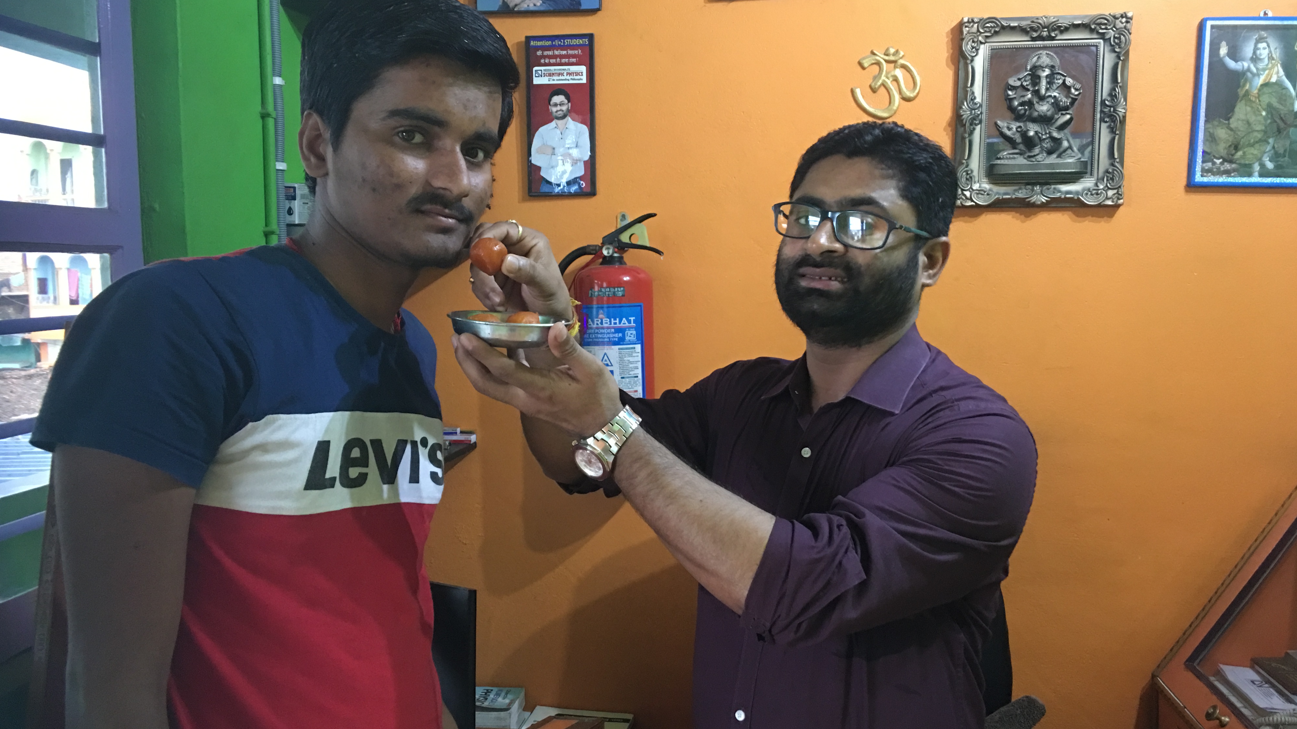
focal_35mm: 32
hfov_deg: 61.0
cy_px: 375
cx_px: 645
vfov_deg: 36.7
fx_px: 1100
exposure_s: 1/8
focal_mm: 4.15
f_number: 2.2
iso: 125
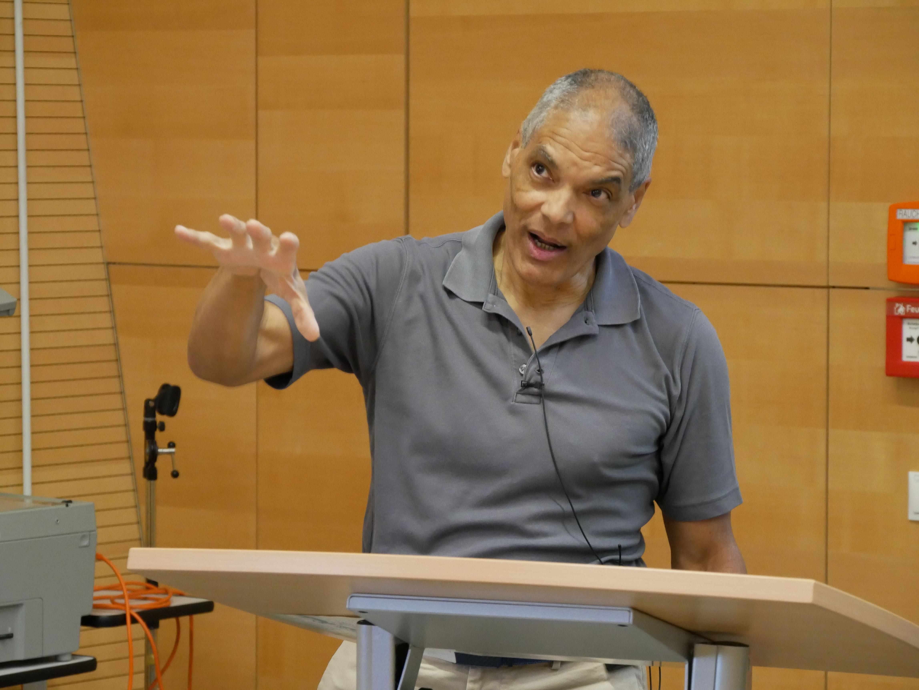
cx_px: 460
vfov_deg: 10.2
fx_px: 3878
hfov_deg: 13.5
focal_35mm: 146
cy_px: 345
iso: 3200
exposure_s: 1/50
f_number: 5.4
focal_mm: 73
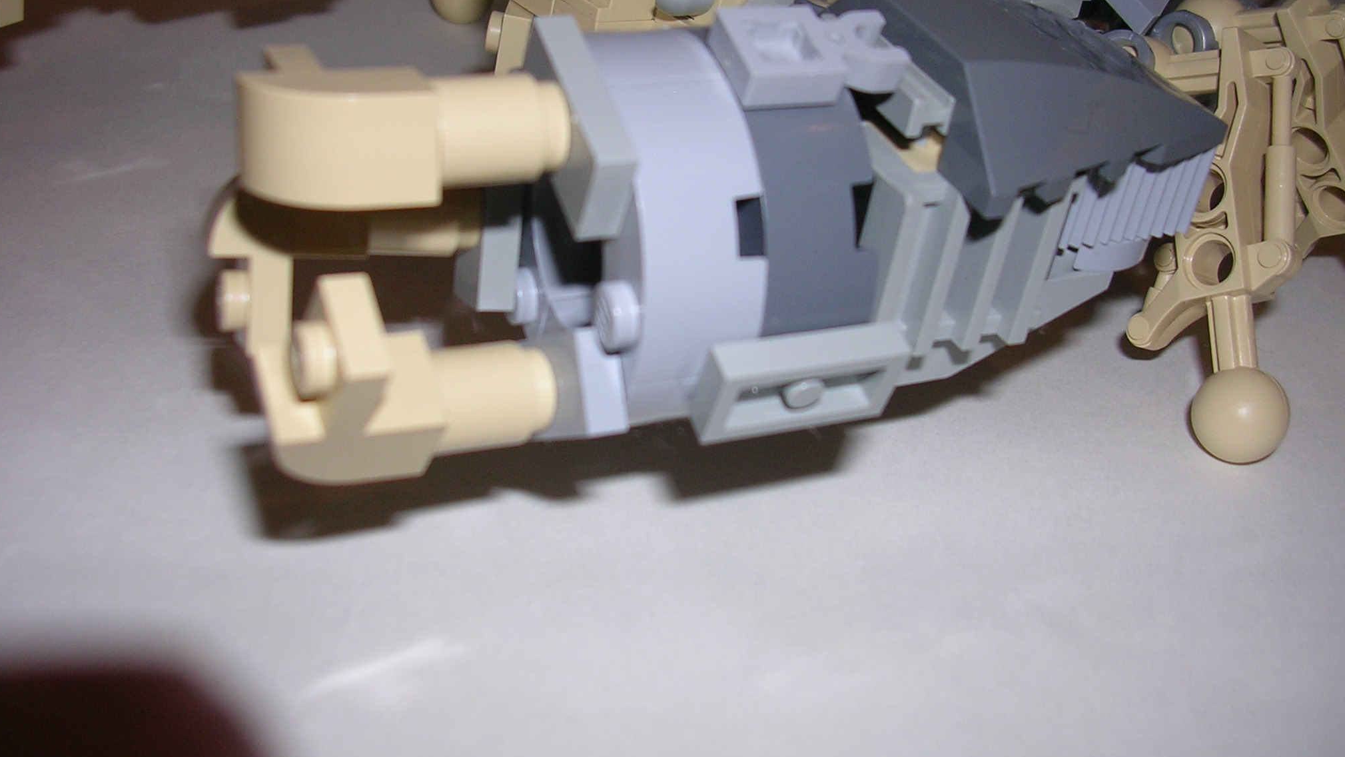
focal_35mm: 42
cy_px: 276
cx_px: 673
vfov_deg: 28.2
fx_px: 1498
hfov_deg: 48.4
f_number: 2.8
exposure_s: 1/60.1
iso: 50
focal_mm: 5.8
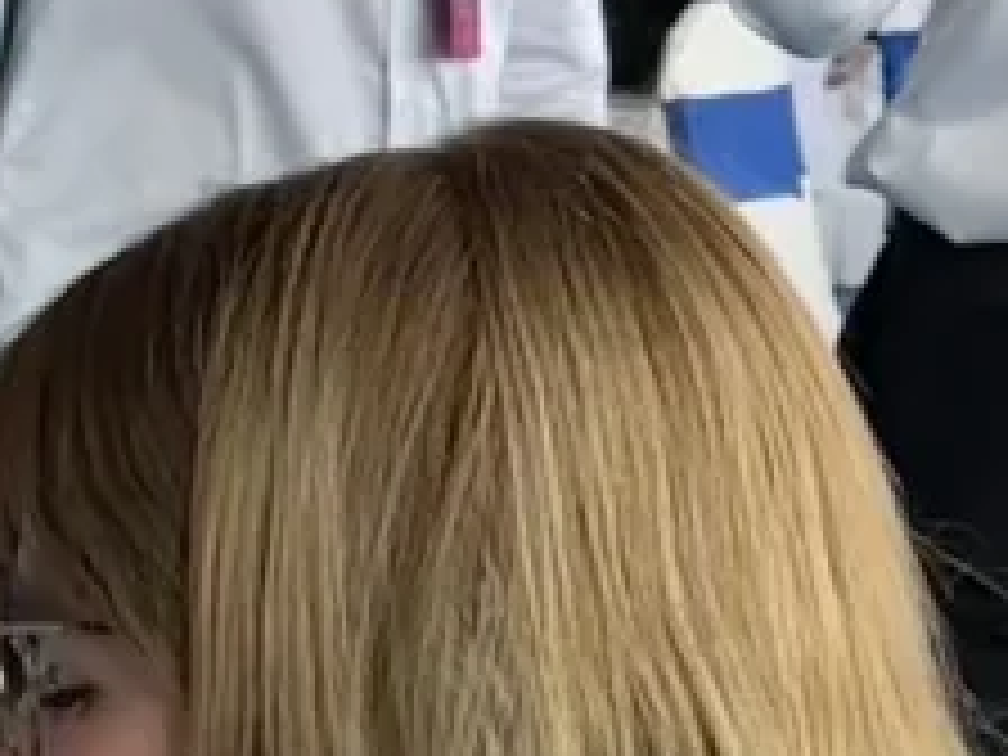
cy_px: 315
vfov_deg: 9.6
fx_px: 4484
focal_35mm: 154
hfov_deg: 10.7
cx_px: -1530
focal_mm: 6.86
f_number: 1.78
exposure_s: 1/100
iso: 80
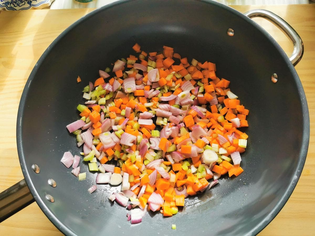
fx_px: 246
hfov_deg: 65.3
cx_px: 158
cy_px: 118
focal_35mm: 27
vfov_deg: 51.4
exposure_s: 1/171
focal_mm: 5.56
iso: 50
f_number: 1.6
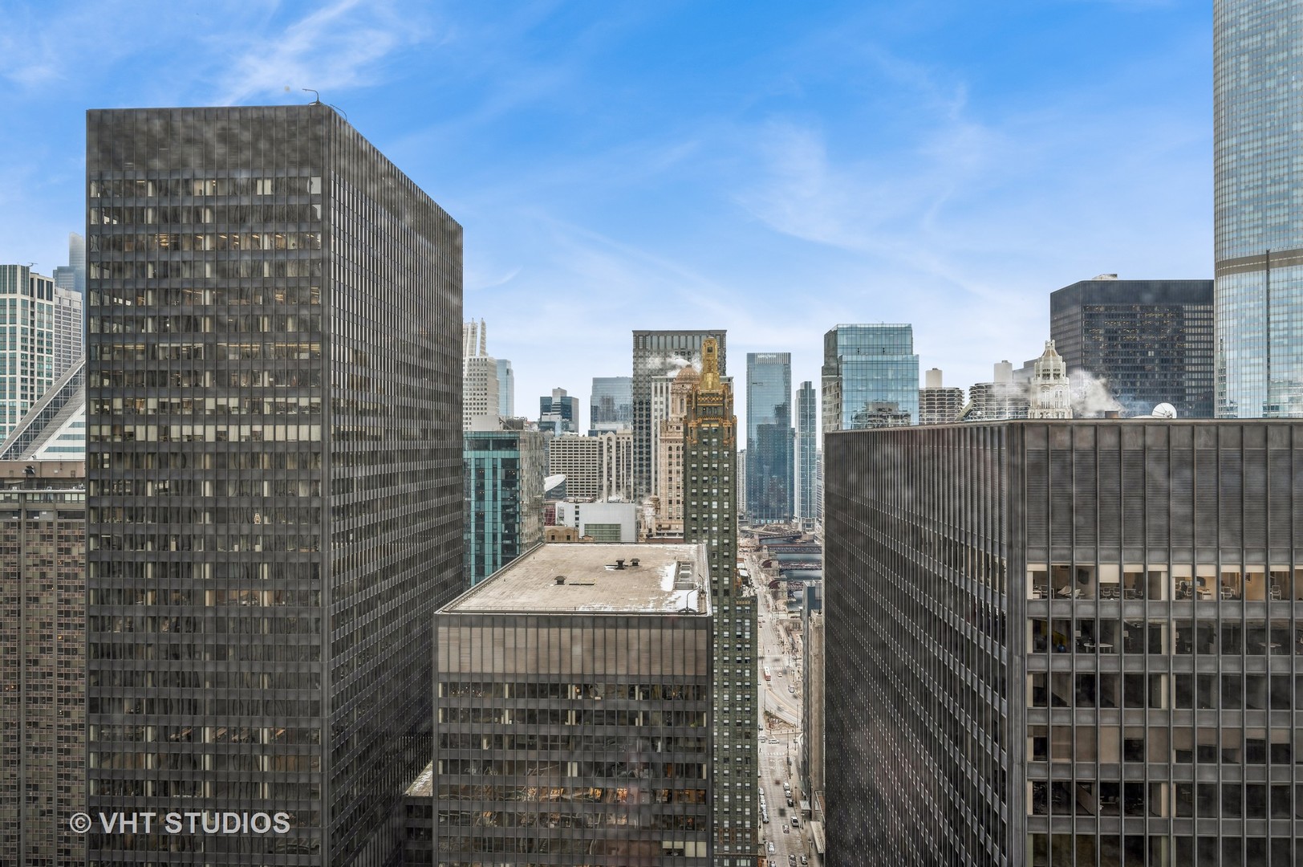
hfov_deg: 76.1
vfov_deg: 55.0
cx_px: 652
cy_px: 434
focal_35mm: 23
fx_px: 832
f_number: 9.5
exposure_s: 1/15
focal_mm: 23
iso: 200
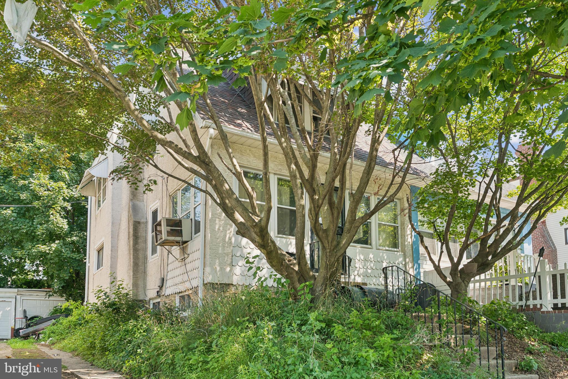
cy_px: 190
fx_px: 426
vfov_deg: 47.9
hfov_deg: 67.4
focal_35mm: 27
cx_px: 284
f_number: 8
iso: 800
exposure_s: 1/200
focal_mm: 27
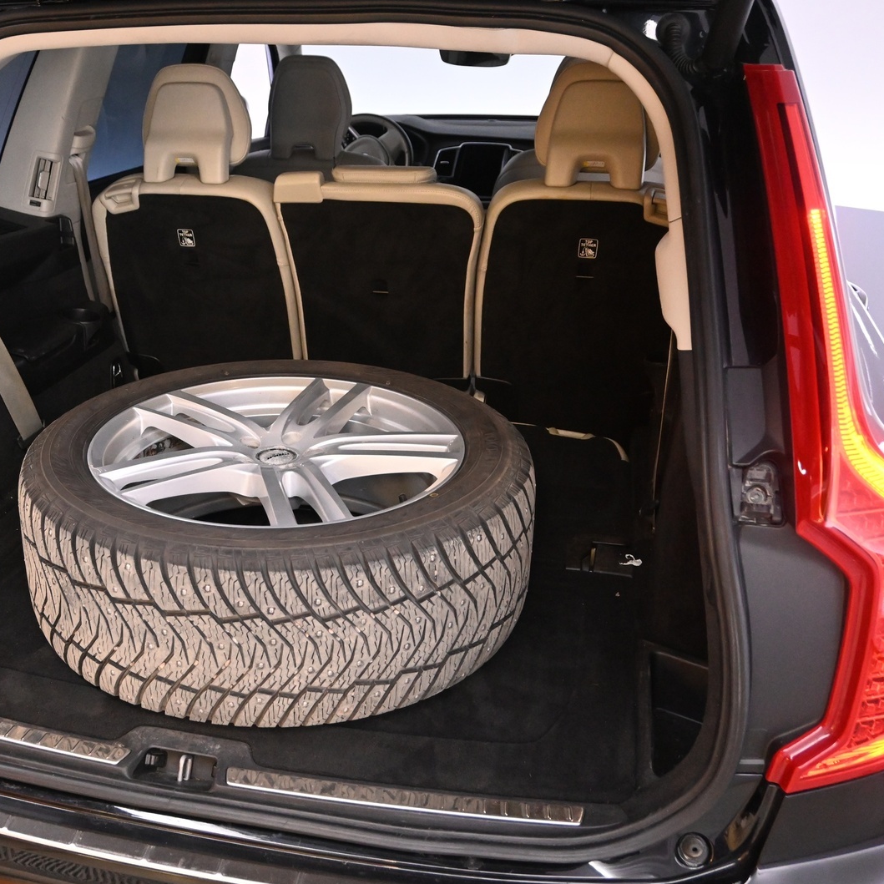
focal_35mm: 39
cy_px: 437
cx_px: 282
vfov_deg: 42.8
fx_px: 1127
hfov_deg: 42.2
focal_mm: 20
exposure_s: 1/80
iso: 3200
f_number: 3.8
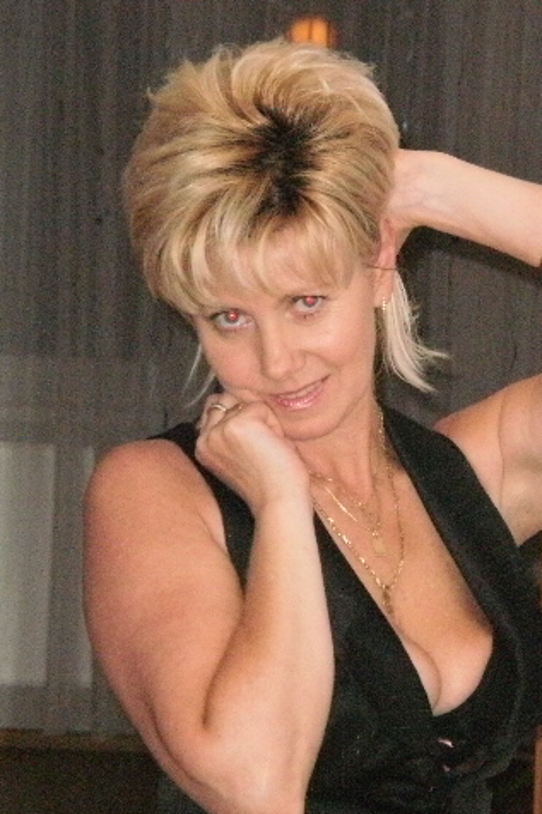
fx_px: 3412
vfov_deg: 13.6
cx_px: 371
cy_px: 409
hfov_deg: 9.1
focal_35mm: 151
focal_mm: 18.9
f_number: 5.9
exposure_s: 1/250
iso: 800
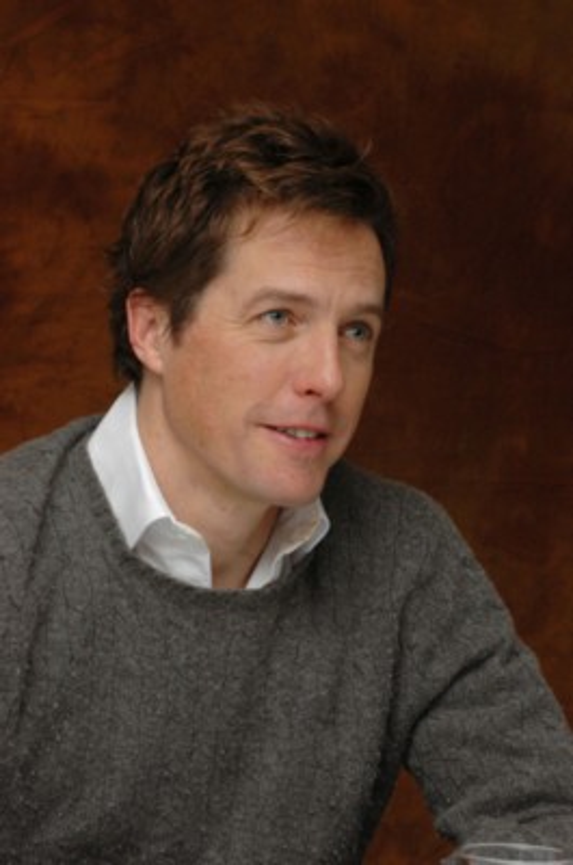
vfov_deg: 17.1
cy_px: 432
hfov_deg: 11.4
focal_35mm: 120
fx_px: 2877
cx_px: 286
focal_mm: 80
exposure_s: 1/1250
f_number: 10
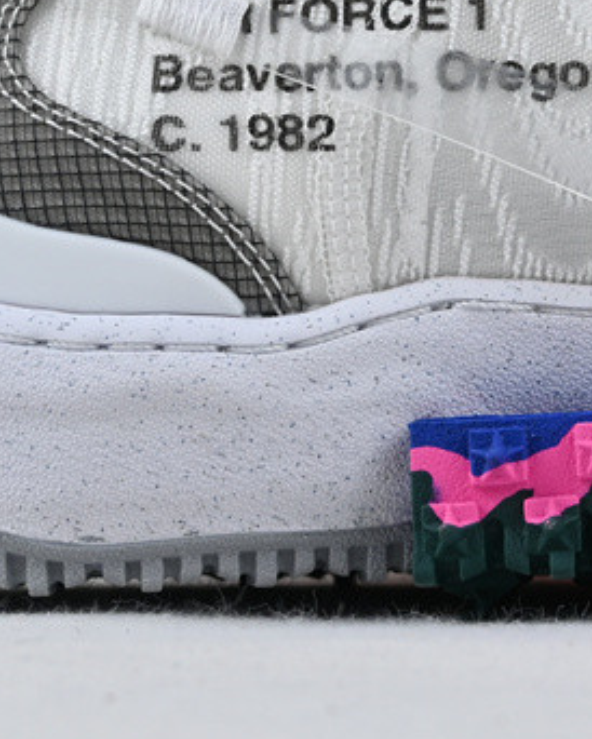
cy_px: 145
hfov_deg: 10.2
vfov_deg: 13.0
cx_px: 778
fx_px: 3238
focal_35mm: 148
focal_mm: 30
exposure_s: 1/100
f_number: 4.8
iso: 100
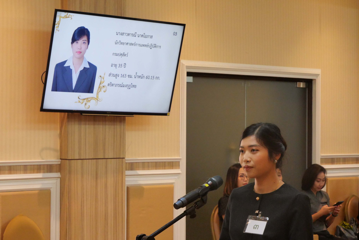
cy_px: 120
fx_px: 1078
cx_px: 180
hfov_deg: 18.9
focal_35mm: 108
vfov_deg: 12.7
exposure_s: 1/80
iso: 3200
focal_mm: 52
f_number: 5.6
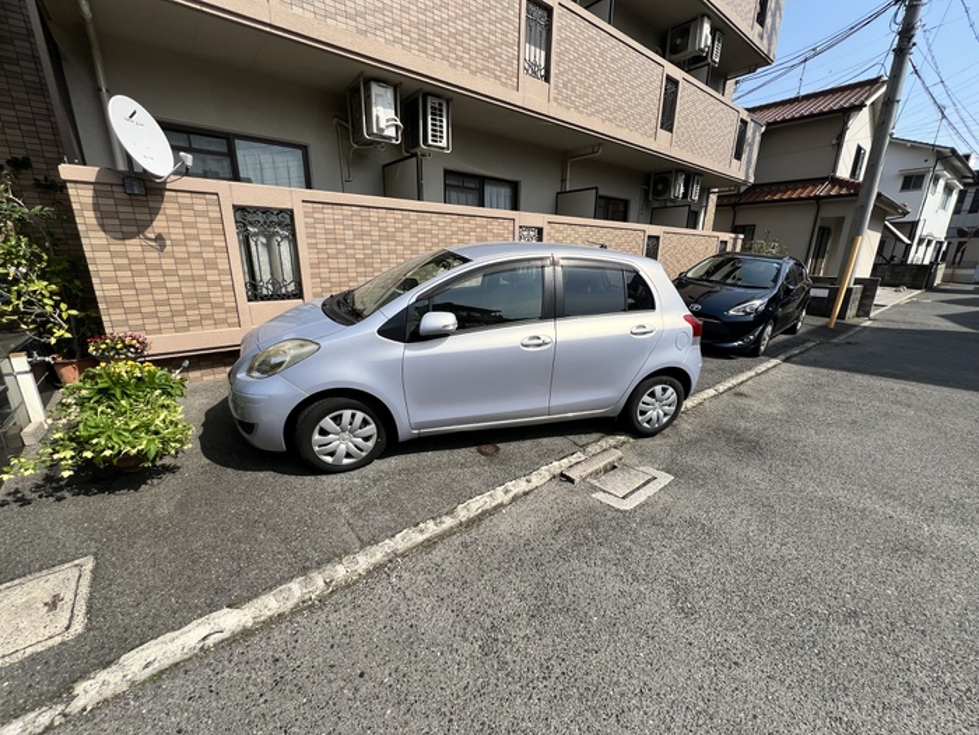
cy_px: 368
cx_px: 490
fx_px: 368
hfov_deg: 106.2
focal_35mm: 13
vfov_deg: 89.9
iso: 32
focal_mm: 1.57
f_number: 1.8
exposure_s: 1/1698
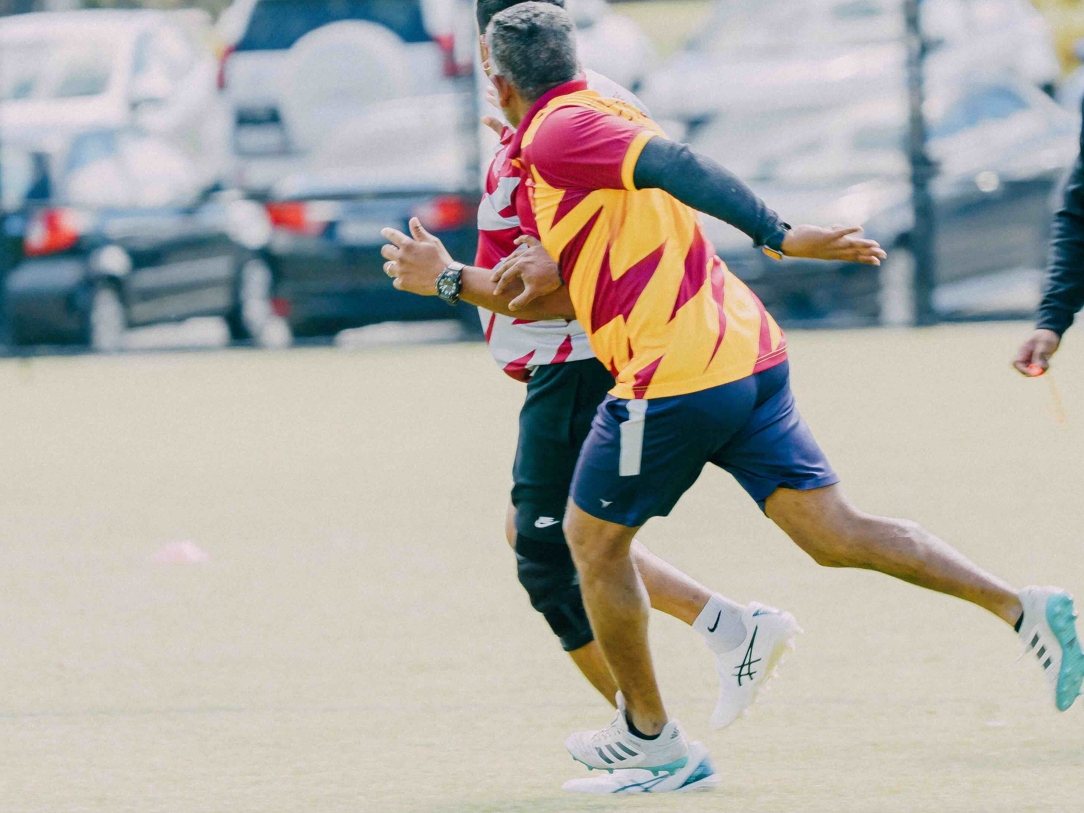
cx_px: 700
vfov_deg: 2.4
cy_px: 354
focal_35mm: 611
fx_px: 19133
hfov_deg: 3.2
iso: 200
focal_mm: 382
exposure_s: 1/500
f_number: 6.3
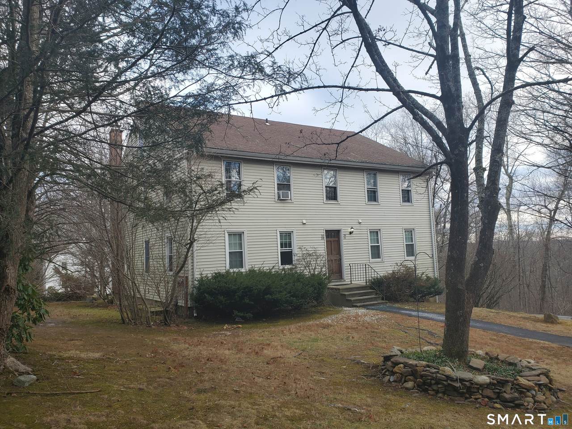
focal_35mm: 26
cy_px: 214
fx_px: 430
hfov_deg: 67.3
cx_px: 286
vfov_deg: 53.1
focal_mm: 4.3
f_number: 2.4
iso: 50
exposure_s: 1/249
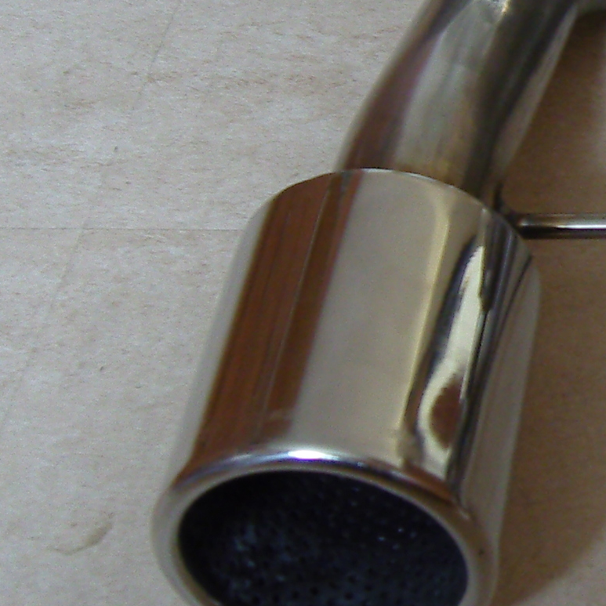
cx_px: 996
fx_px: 2218
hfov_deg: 14.2
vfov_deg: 15.5
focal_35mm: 112
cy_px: 136
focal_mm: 7.3
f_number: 2.8
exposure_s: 1/13
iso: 200
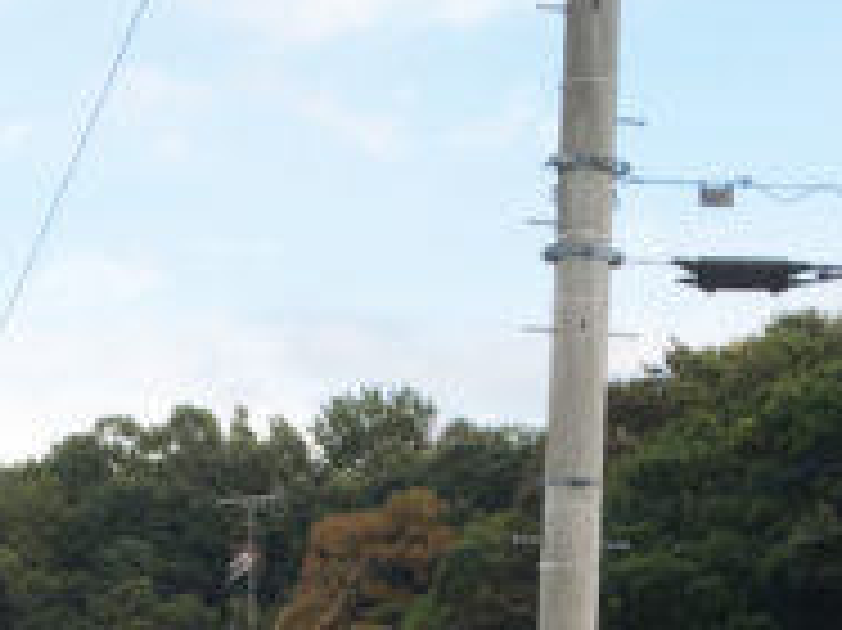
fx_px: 3014
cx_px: 500
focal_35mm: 124
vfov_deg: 11.0
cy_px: 1188
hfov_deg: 15.9
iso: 25
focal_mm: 4.15
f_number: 2.2
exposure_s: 1/705
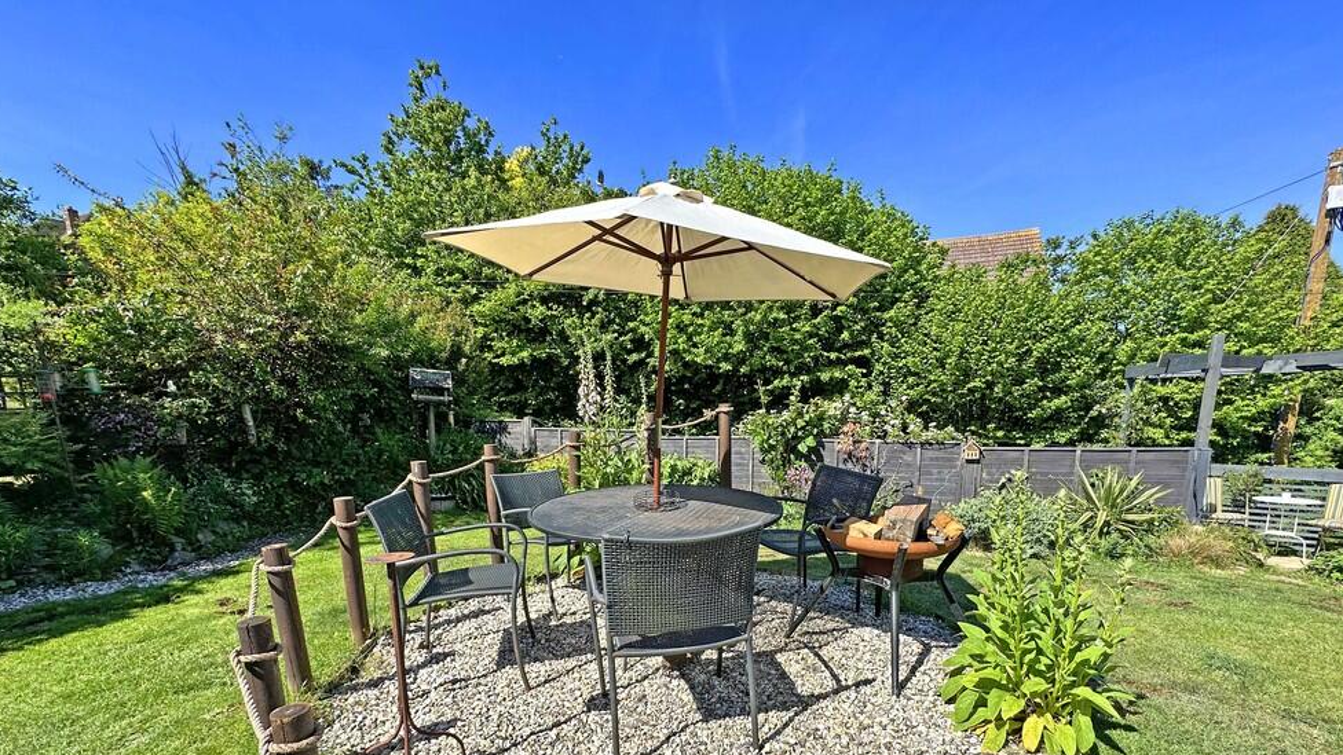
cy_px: 505
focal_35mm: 16
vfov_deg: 65.3
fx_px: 570
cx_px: 673
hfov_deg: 99.4
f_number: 2.2
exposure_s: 1/963
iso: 40
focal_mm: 2.22
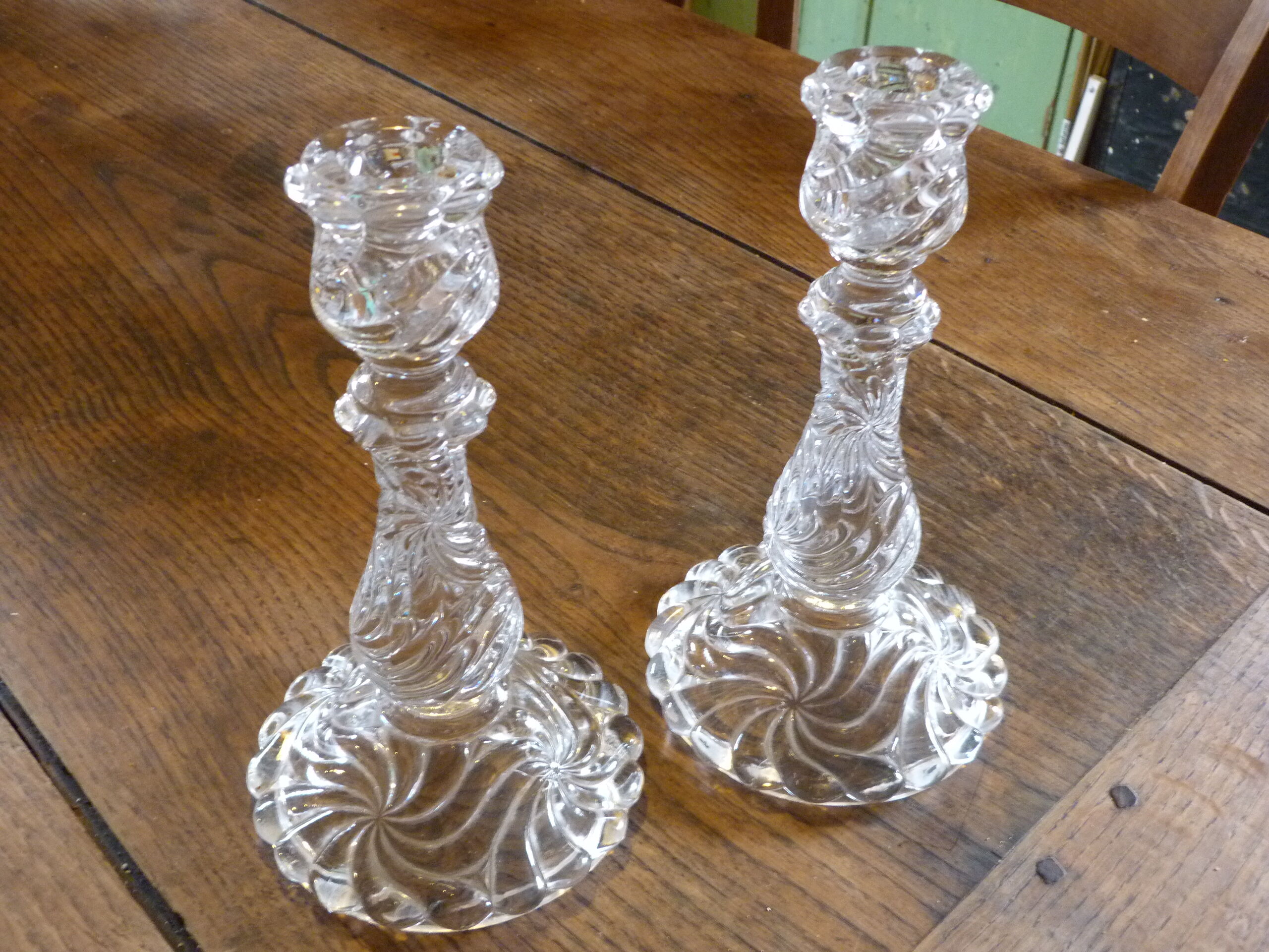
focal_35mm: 35
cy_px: 476
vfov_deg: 40.7
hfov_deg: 52.6
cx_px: 634
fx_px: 1283
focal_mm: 6.3
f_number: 3.1
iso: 400
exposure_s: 1/8
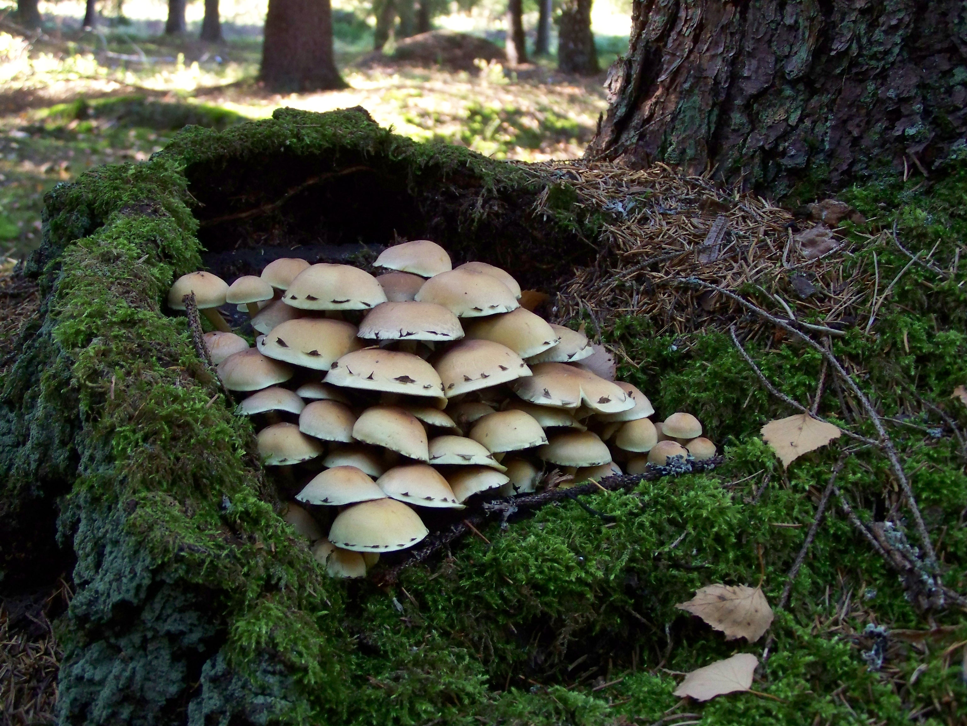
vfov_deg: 27.0
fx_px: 1508
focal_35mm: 54
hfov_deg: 35.5
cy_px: 363
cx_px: 484
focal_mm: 8.9
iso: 200
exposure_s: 1/40
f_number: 3.2
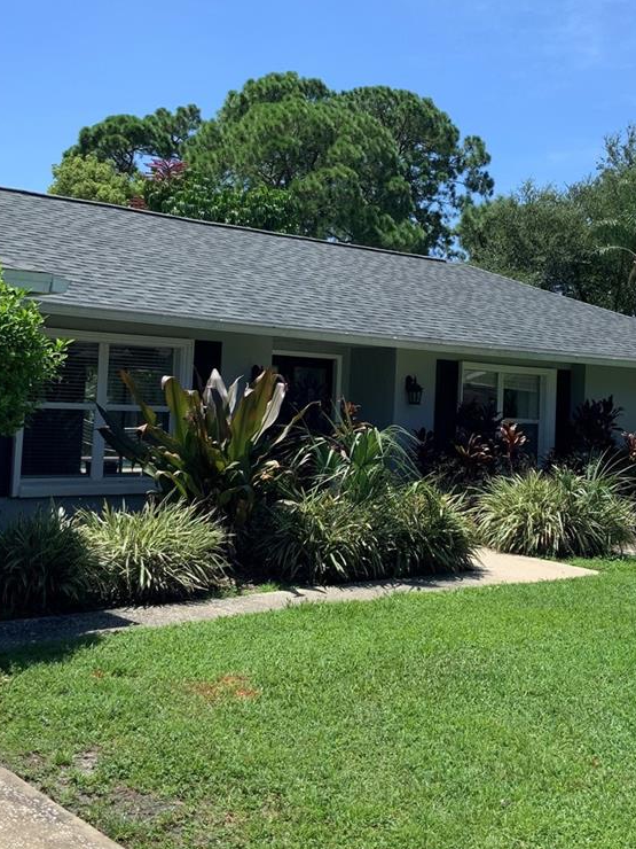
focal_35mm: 47
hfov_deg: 30.8
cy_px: 356
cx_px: 393
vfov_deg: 40.3
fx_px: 1151
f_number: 1.8
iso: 16
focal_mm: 3
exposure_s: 1/1534
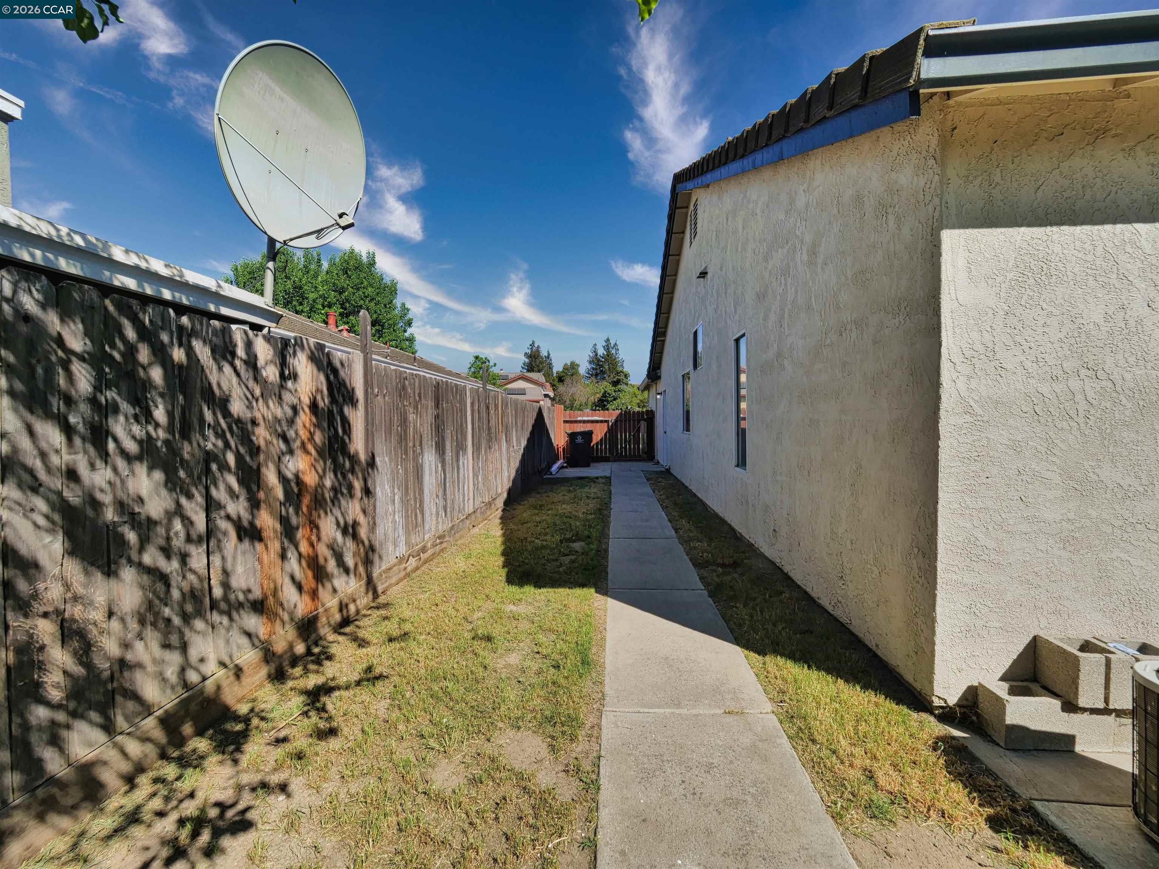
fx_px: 469
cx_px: 580
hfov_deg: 102.1
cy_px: 434
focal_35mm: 14
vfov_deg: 85.7
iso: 100
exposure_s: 1/500
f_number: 6.3
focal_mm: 7
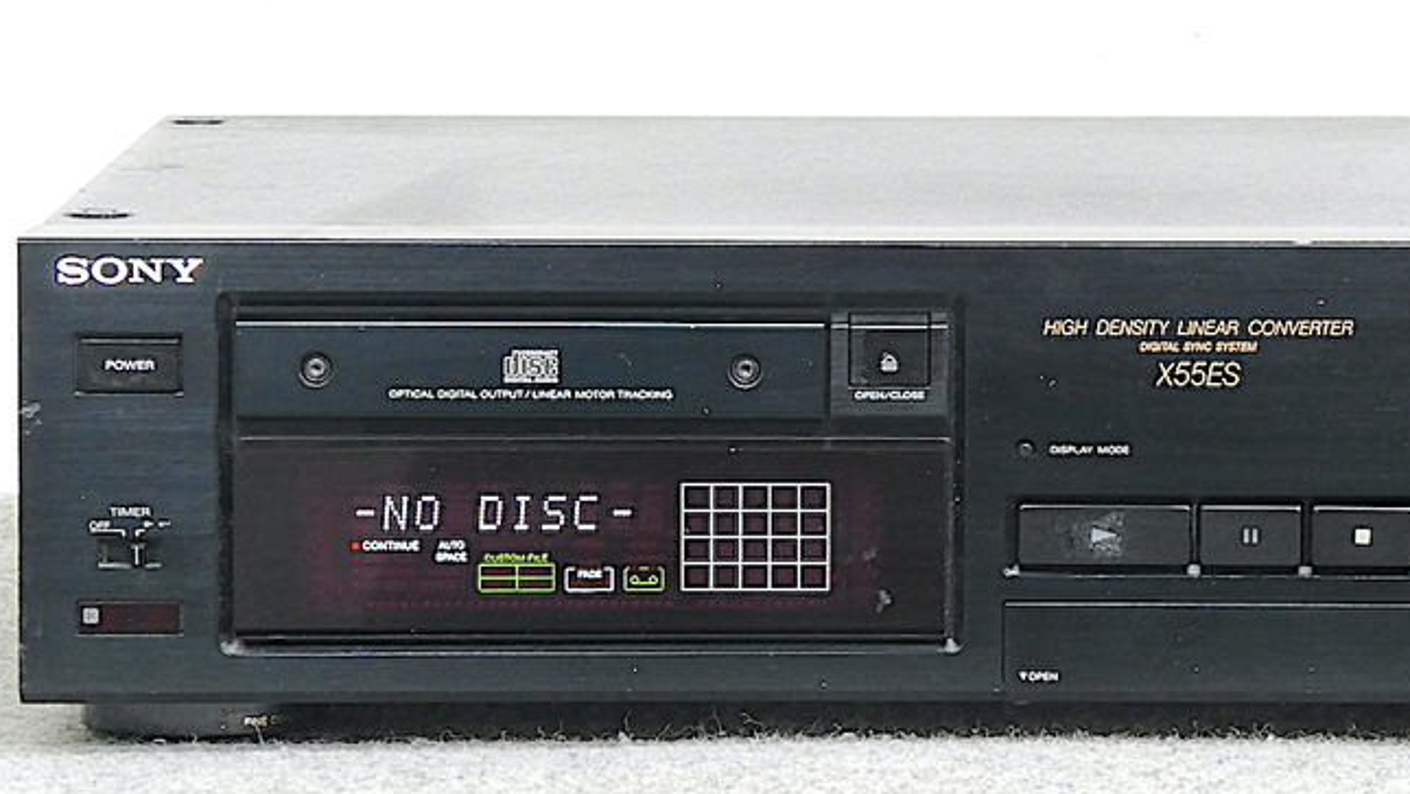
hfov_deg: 9.8
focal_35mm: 219
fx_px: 8189
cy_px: 376
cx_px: 953
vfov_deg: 5.5
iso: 200
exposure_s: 1/4
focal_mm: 24.2
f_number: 5.3
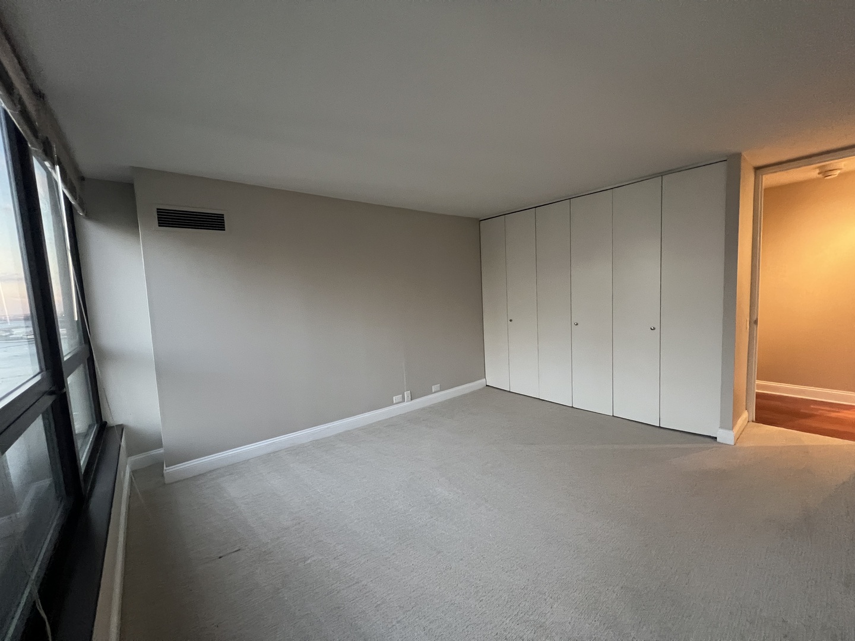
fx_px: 321
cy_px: 320
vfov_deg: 89.9
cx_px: 428
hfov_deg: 106.2
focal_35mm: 13
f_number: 1.8
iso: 500
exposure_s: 1/60
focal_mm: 1.57
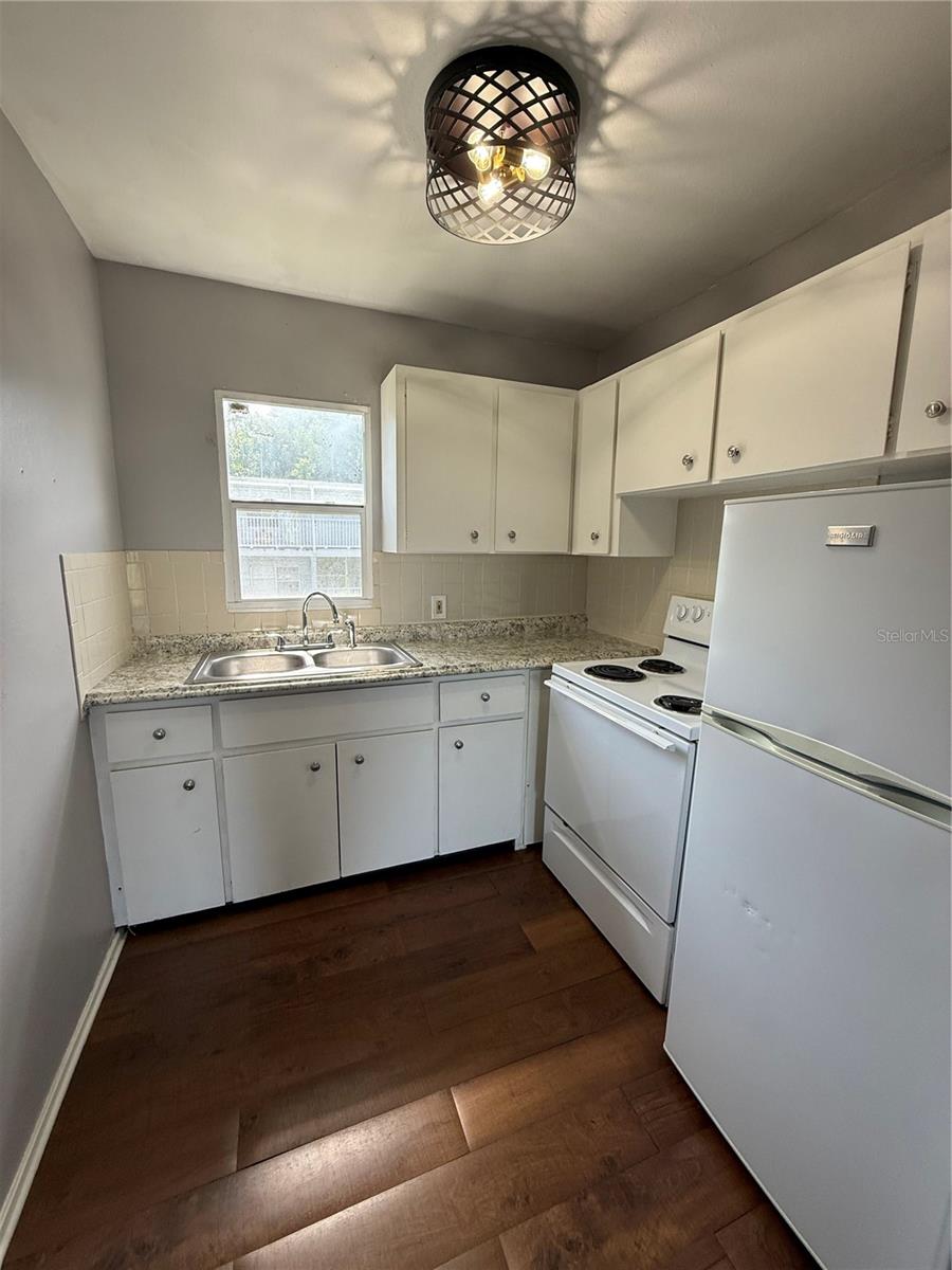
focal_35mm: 14
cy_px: 635
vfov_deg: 102.1
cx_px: 476
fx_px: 513
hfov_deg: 85.7
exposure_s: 1/120
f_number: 2.2
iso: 100
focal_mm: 2.22
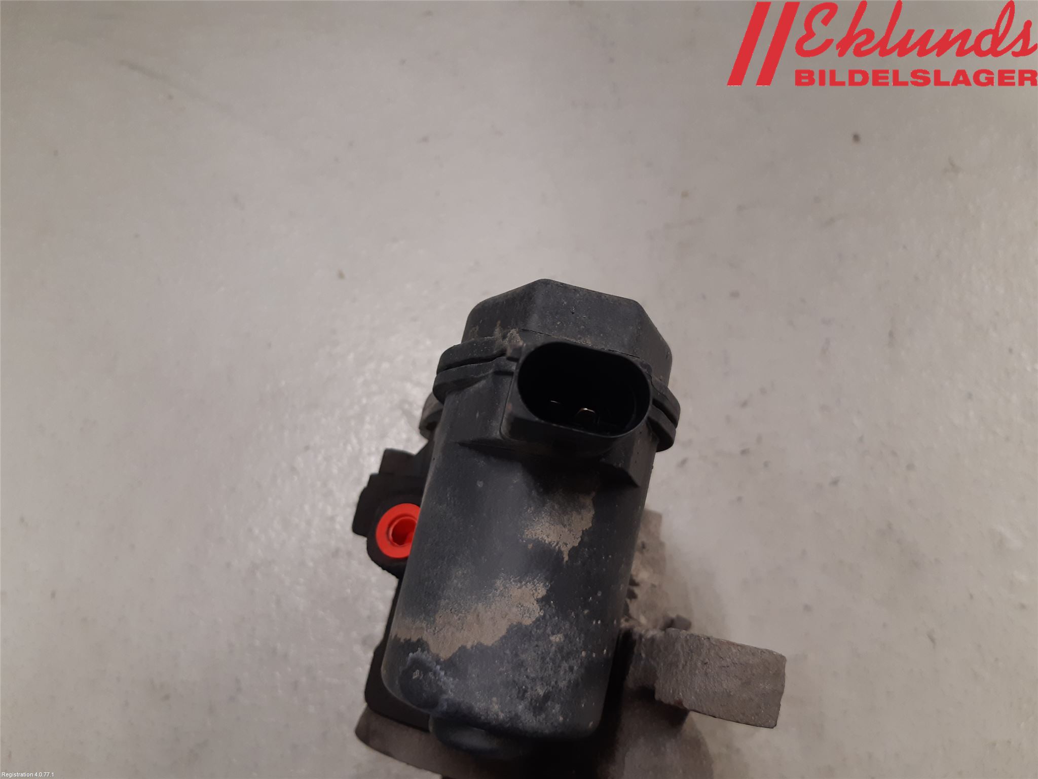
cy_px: 390
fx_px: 780
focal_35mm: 26
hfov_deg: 67.3
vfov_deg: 53.1
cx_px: 519
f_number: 1.7
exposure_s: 1/50
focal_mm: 3.93
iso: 125
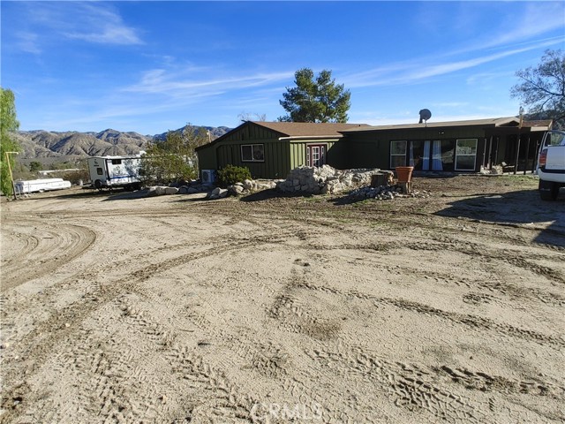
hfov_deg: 79.0
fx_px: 343
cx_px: 282
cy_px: 212
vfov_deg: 63.4
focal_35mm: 21
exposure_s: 1/917
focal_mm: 1.78
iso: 50
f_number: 1.9
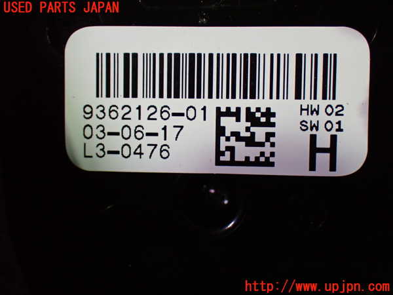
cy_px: 148
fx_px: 704
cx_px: 196
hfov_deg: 31.2
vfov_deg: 23.7
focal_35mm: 62
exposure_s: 1/60
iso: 800
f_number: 3.6
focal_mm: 11.09
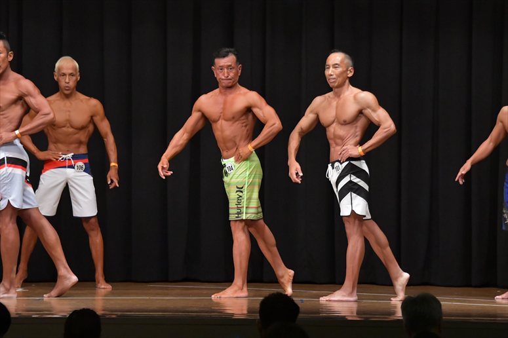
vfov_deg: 6.8
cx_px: 254
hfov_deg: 10.2
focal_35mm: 202
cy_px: 169
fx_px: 2849
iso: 6400
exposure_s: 1/400
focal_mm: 135
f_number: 5.6
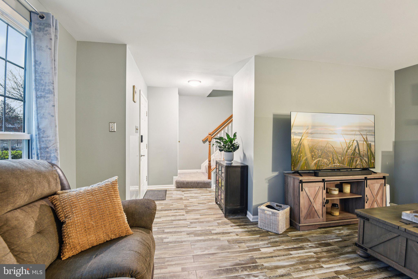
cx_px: 209
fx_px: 186
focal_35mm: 16
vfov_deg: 73.7
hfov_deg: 96.7
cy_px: 140
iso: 400
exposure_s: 1/2
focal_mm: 16
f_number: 8
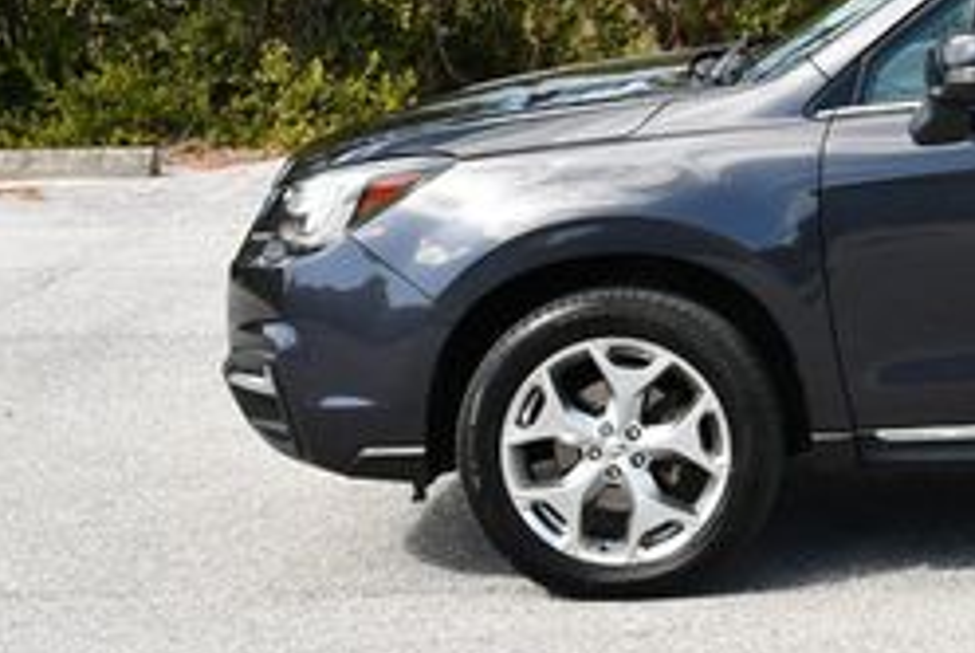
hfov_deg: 15.2
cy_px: -55
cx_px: 1238
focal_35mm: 129
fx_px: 3498
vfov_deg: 10.5
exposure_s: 1/250
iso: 200
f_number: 8
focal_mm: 25
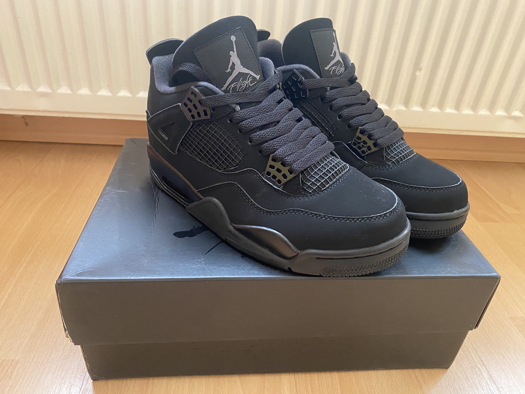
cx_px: 262
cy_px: 197
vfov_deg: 53.1
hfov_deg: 67.3
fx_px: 394
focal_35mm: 26
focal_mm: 4.25
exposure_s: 1/56
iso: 500
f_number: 1.8
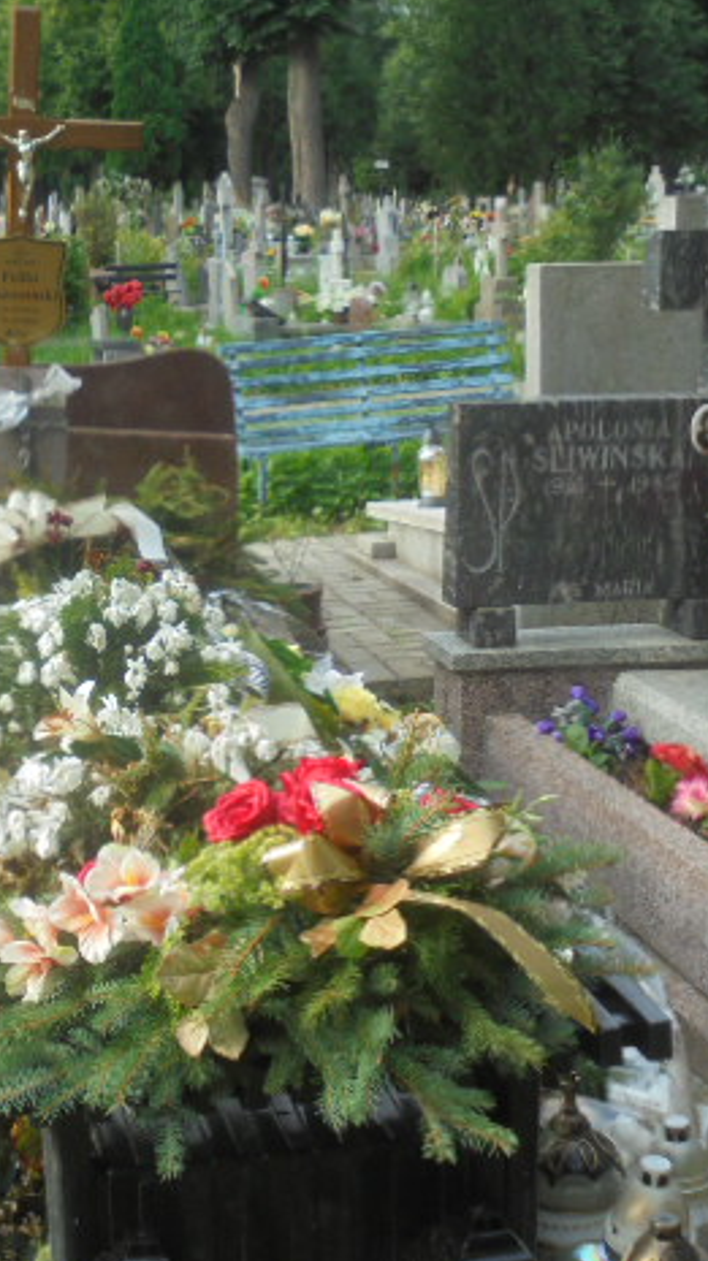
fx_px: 1905
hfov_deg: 20.8
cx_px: 138
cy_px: 629
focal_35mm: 57
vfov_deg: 36.6
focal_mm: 6.9
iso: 100
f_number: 4.2
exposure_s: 1/160
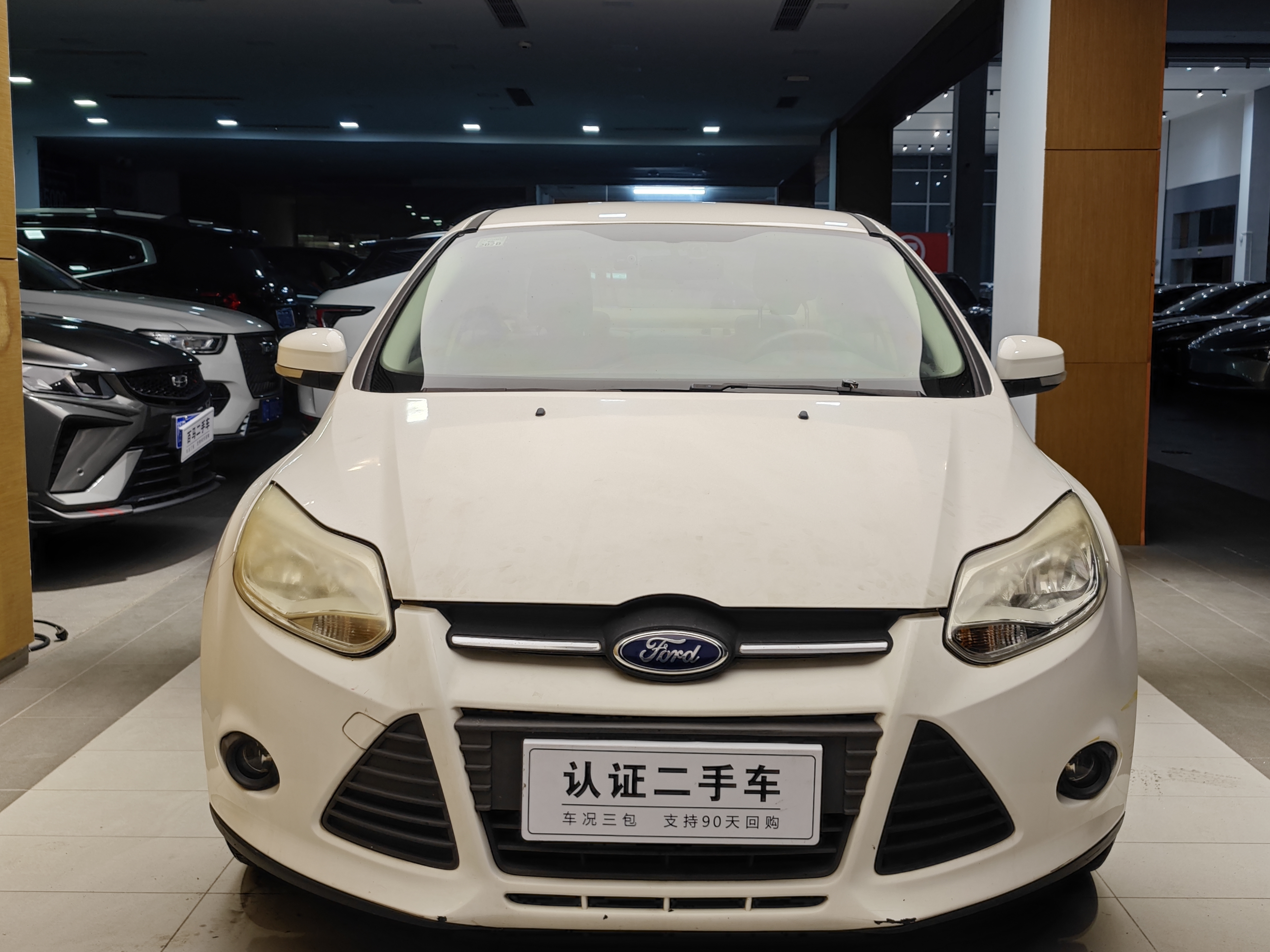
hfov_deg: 47.8
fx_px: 1431
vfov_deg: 36.8
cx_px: 675
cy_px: 489
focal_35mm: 39
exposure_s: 1/100
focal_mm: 8.7
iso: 160
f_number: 1.9
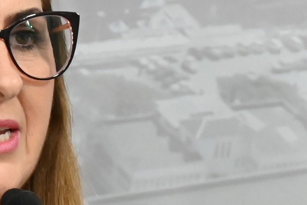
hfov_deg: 1.5
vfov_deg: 1.0
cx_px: 279
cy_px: 276
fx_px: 11471
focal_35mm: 1345
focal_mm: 200
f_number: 6.3
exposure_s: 1/160
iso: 3200
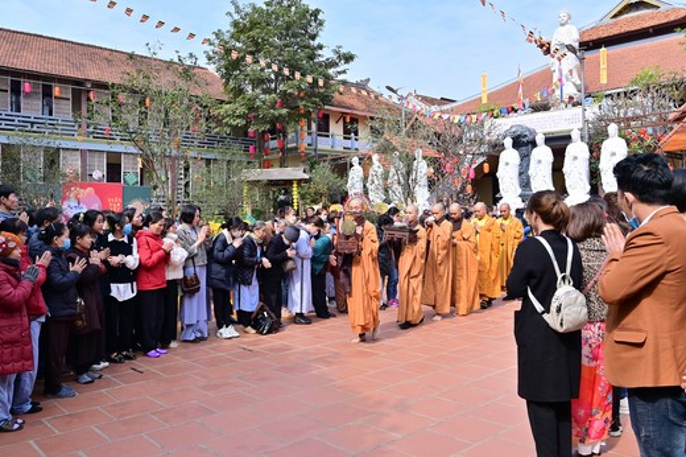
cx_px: 309
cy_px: 211
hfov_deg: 61.8
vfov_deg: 43.5
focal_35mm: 30
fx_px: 571
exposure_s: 1/200
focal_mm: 24
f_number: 9
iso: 125
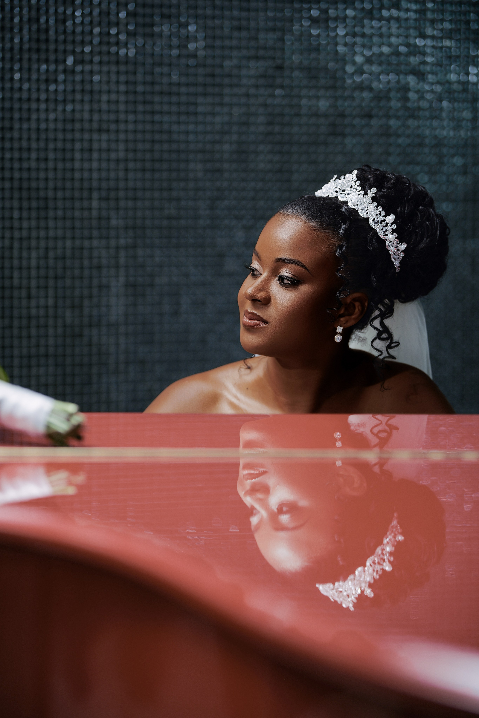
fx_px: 2295
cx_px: 240
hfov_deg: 11.9
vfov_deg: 17.8
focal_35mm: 115
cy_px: 359
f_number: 2.8
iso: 250
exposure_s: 1/200
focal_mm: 115
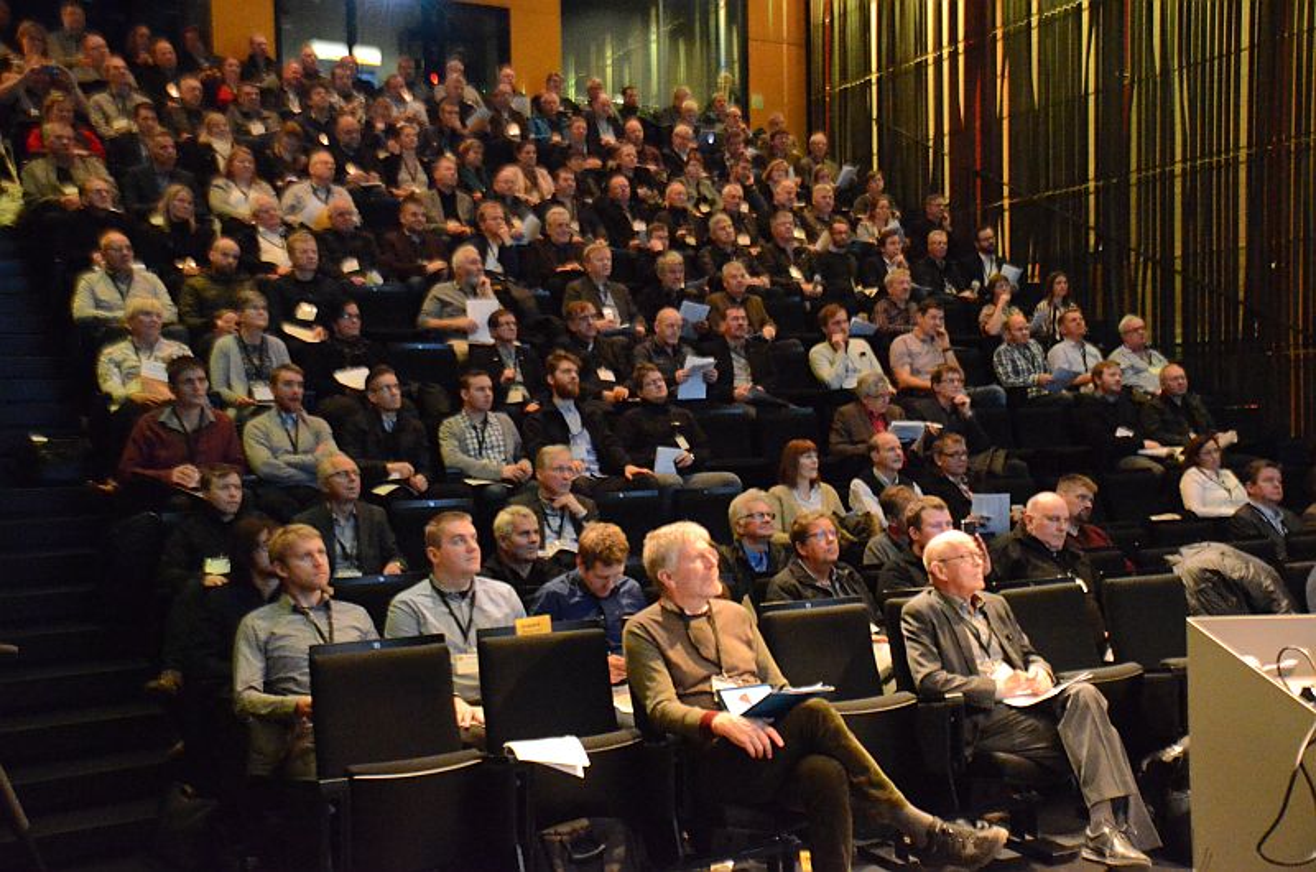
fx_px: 1423
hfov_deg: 49.6
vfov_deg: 34.1
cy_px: 436
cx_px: 658
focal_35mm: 39
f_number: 3.8
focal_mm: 26
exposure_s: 1/60
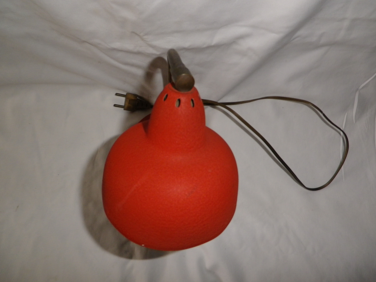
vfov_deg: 54.9
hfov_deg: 69.4
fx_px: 272
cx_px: 188
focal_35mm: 25
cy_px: 141
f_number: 3.5
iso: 160
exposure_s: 1/50
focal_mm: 4.5
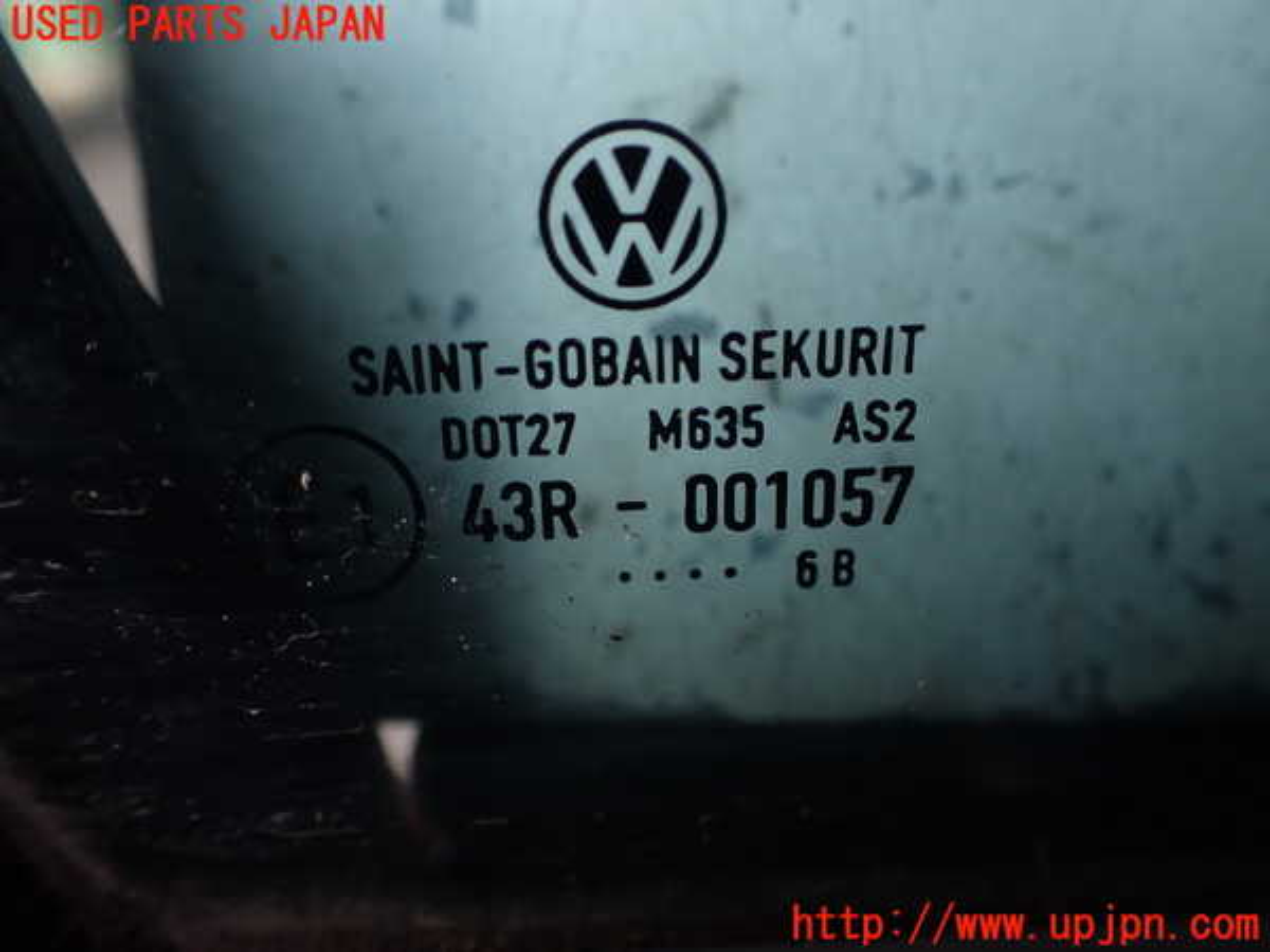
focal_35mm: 30
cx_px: 635
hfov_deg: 60.0
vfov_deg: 46.8
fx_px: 1101
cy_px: 476
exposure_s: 1/125
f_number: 2.3
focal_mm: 5.4
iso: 125
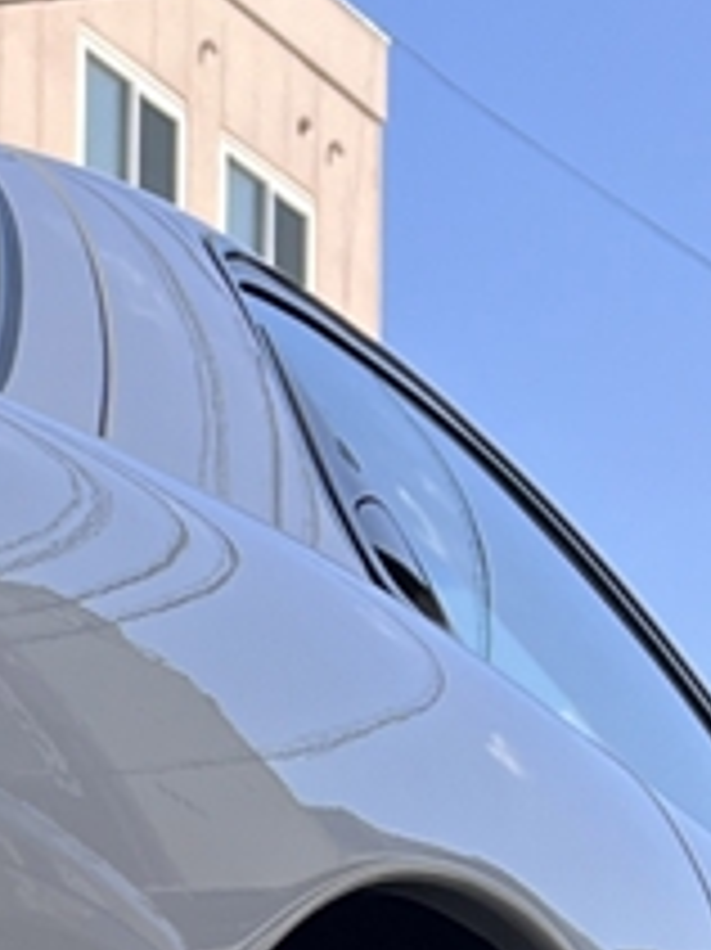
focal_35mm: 158
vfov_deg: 12.3
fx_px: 4331
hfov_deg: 8.4
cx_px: -1152
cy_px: 991
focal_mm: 5.1
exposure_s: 1/2179
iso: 50
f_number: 1.6
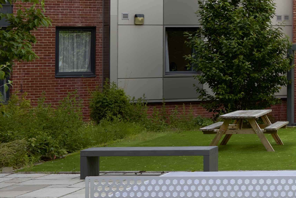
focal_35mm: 112
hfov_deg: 16.1
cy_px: -12
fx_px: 922
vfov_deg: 12.1
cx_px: 495
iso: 50
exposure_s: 1/30
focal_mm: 24
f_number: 10
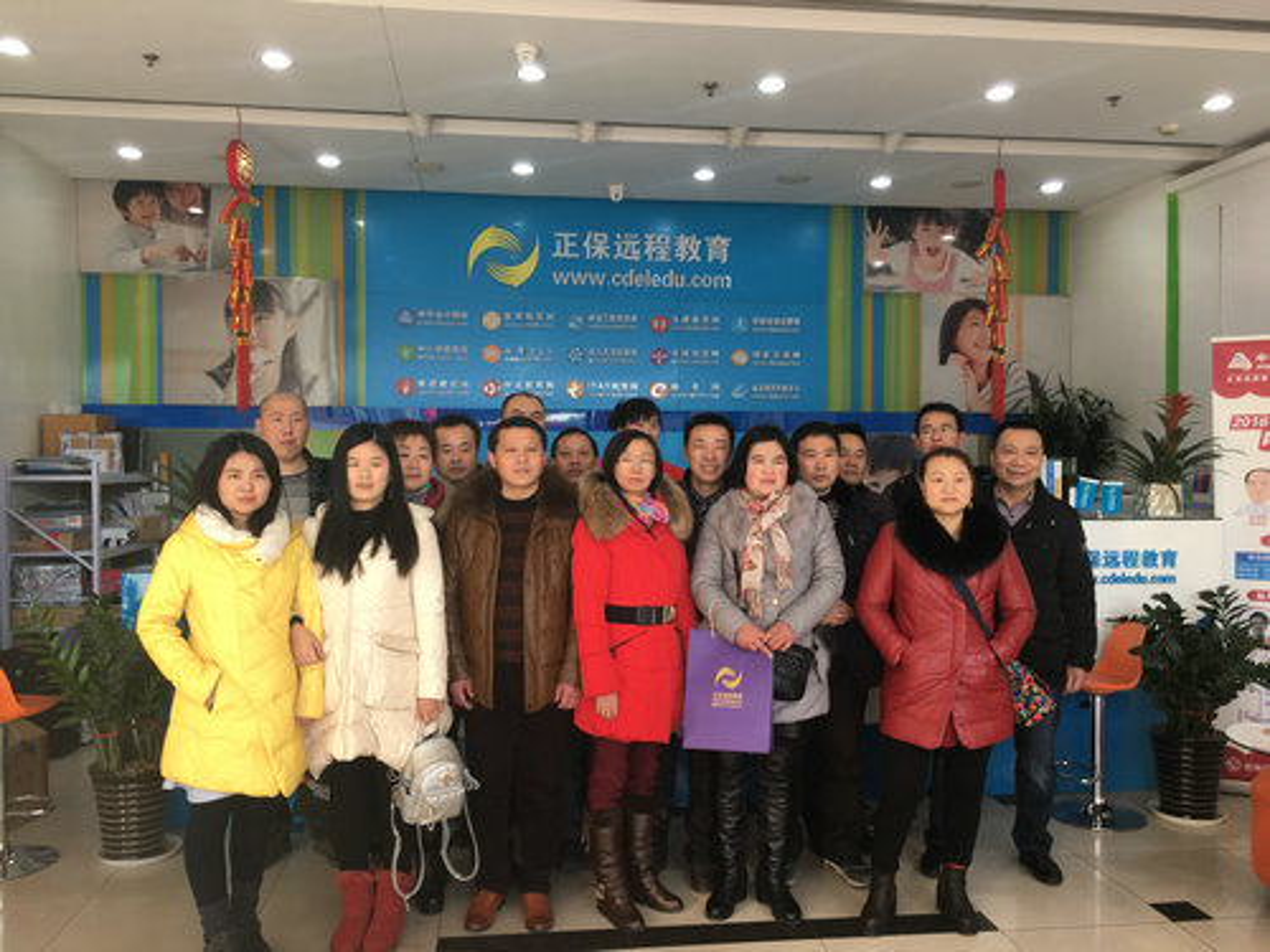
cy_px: 476
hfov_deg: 61.7
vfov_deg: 48.2
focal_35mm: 29
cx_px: 635
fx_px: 1064
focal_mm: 4.15
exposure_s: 1/50
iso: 32
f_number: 2.2
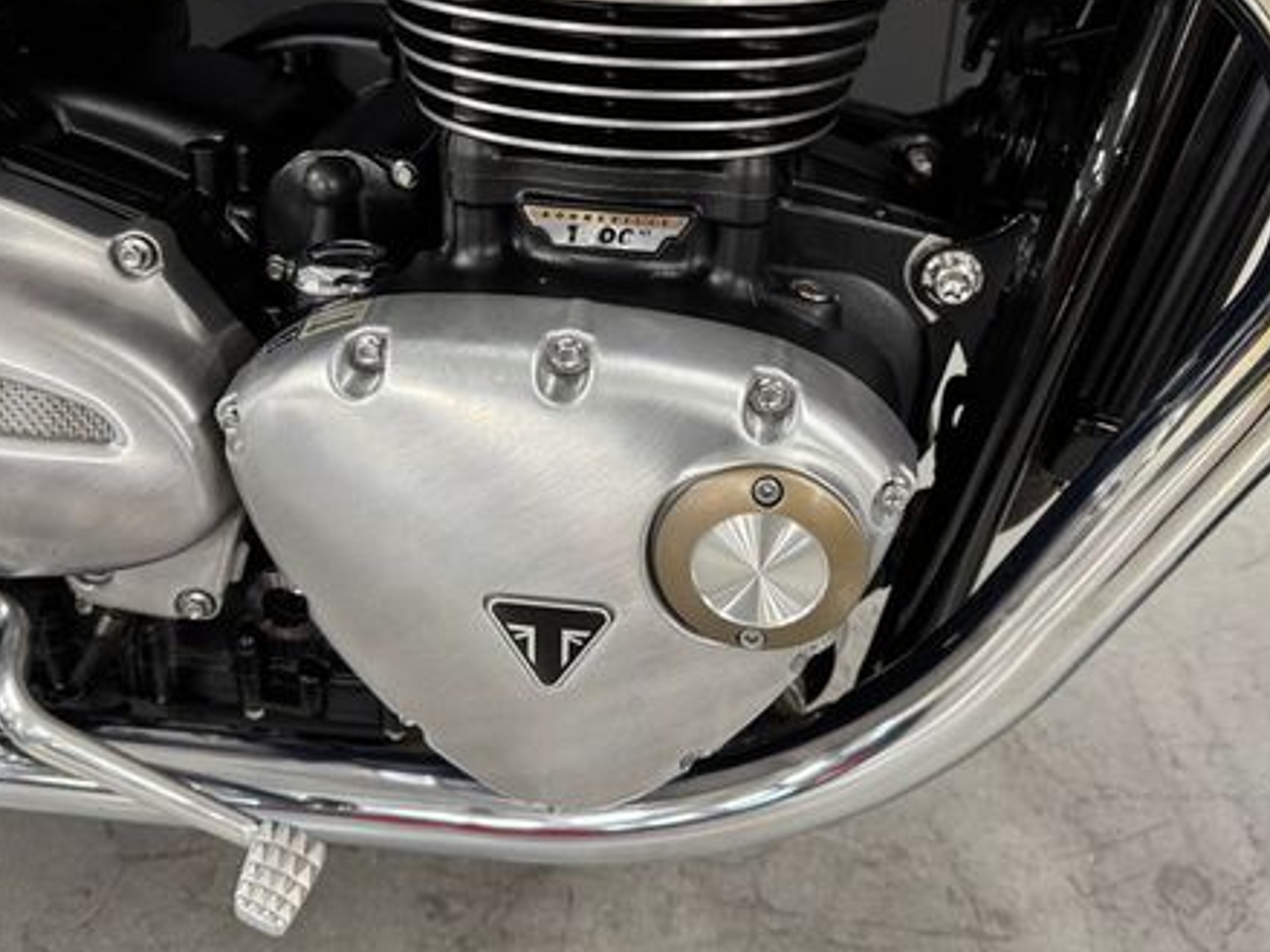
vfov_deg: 40.3
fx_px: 1284
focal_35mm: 35
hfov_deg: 52.6
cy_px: 330
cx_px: 631
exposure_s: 1/50
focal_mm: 6.76
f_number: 1.78
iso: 200
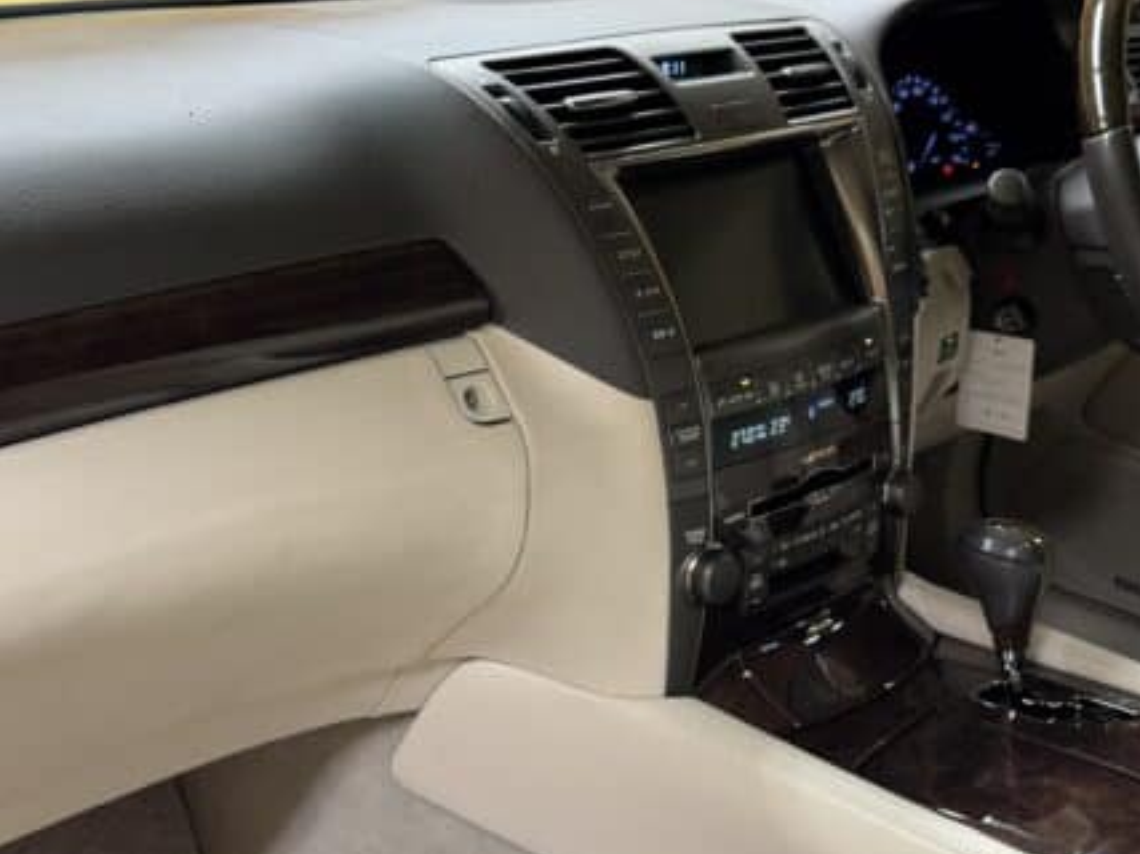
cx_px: 424
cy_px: 371
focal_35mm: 45
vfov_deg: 32.1
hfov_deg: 41.8
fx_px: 1482
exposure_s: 1/50
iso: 100
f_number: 1.78
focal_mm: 6.76
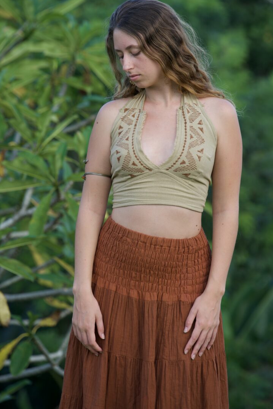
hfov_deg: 9.5
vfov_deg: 14.2
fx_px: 1637
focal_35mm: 144
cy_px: 189
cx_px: 146
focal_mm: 129
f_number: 4
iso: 100
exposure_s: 1/160
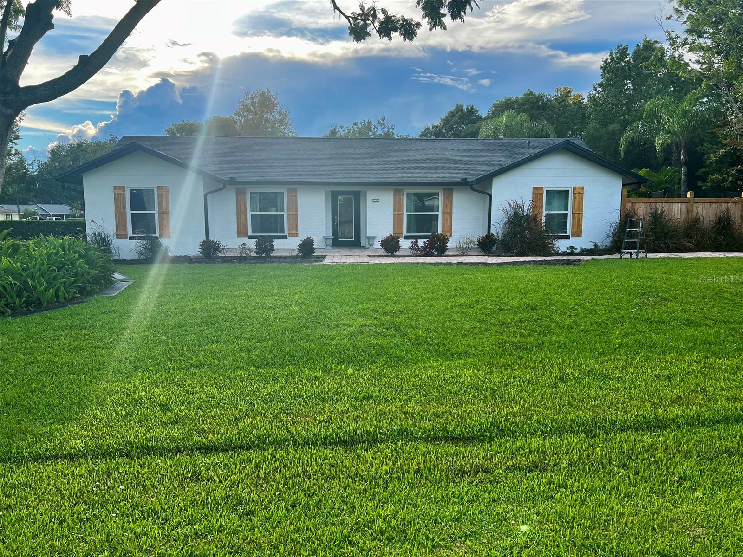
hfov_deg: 67.3
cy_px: 278
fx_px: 558
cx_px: 372
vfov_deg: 53.1
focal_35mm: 26
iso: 50
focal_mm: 5.7
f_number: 1.5
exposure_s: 1/1468
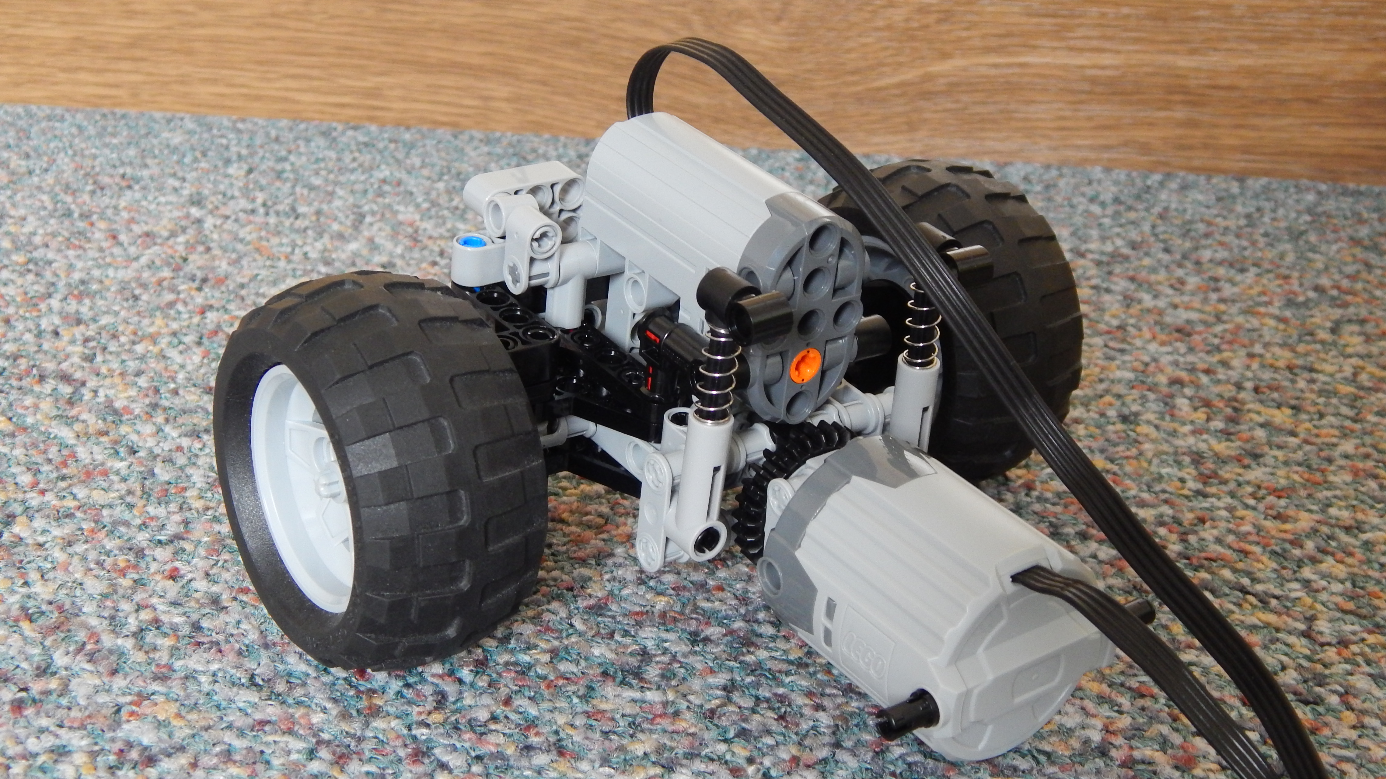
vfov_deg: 22.2
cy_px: 364
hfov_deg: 38.5
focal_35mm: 54
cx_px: 700
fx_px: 1985
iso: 400
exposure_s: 1/13
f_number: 3.7
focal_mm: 8.6
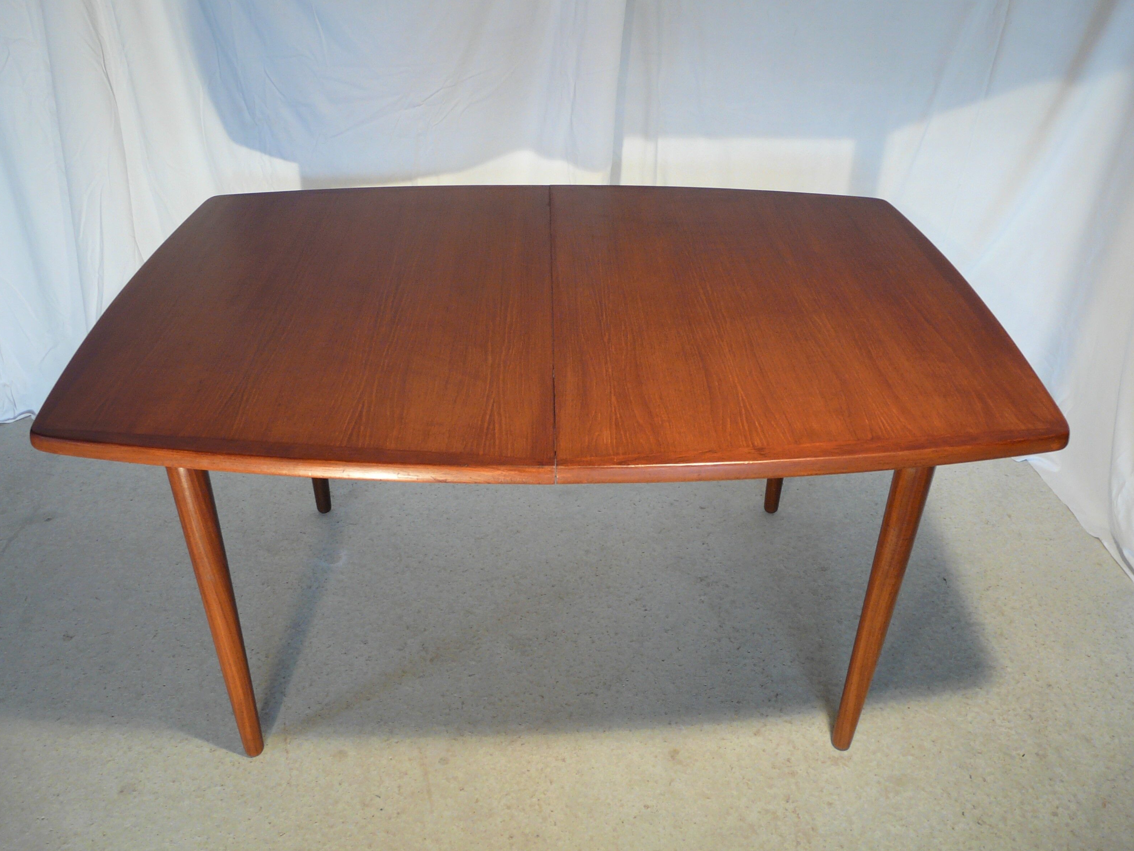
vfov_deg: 48.2
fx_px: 950
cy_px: 414
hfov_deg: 61.7
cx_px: 561
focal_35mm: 29
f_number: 2.8
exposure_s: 1/30
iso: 100
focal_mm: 4.6
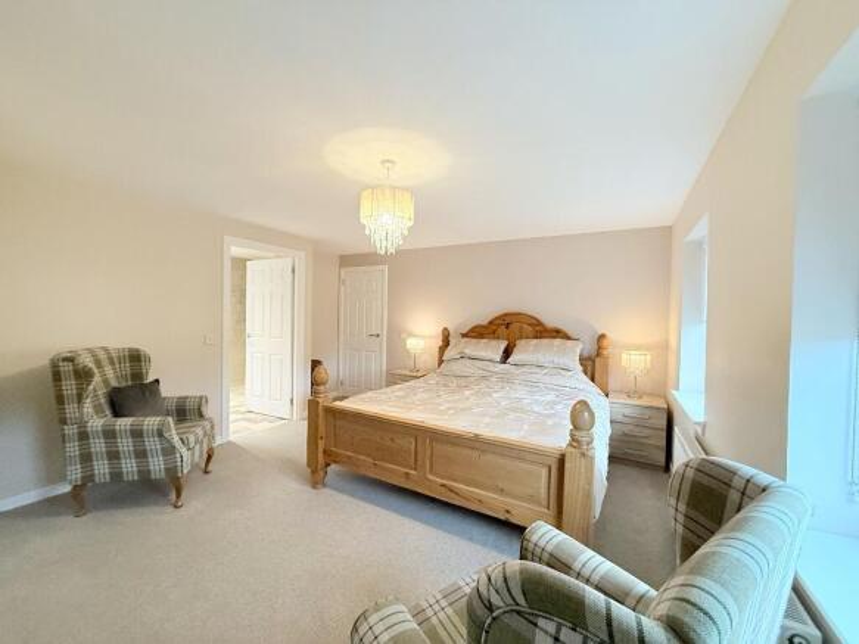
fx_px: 347
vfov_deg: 85.7
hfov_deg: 102.1
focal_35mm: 14
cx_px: 430
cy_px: 322
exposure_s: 1/100
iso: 500
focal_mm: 2.22
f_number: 2.2
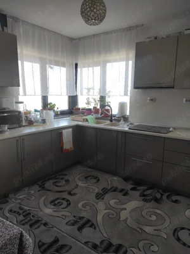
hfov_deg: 54.8
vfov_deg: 69.4
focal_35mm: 25
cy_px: 127
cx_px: 95
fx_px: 183
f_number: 1.89
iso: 100
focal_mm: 5.43
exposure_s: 1/101
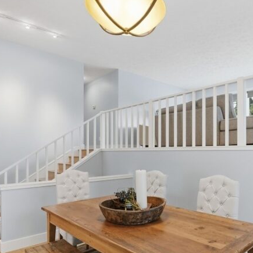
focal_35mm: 26
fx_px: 215
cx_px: 169
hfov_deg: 59.5
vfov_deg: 60.3
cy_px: 154
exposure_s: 1/200
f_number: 7.1
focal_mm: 13
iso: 1250
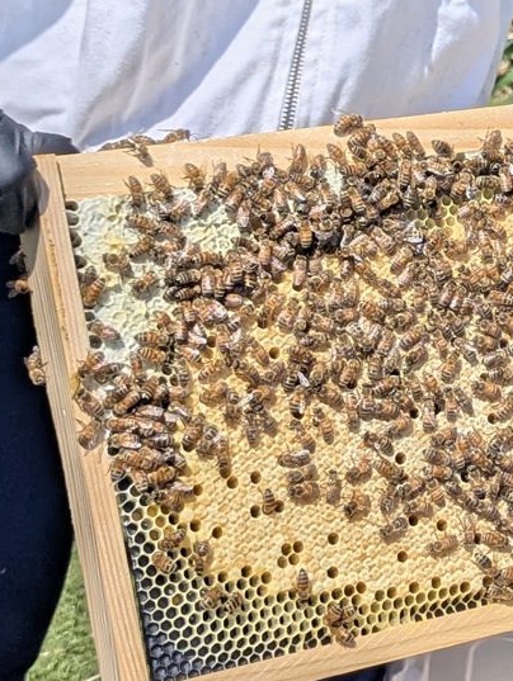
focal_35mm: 114
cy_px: 147
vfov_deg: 17.1
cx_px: 613
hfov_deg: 12.7
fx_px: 2248
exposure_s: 1/4184
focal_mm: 6.81
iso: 43
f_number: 1.85
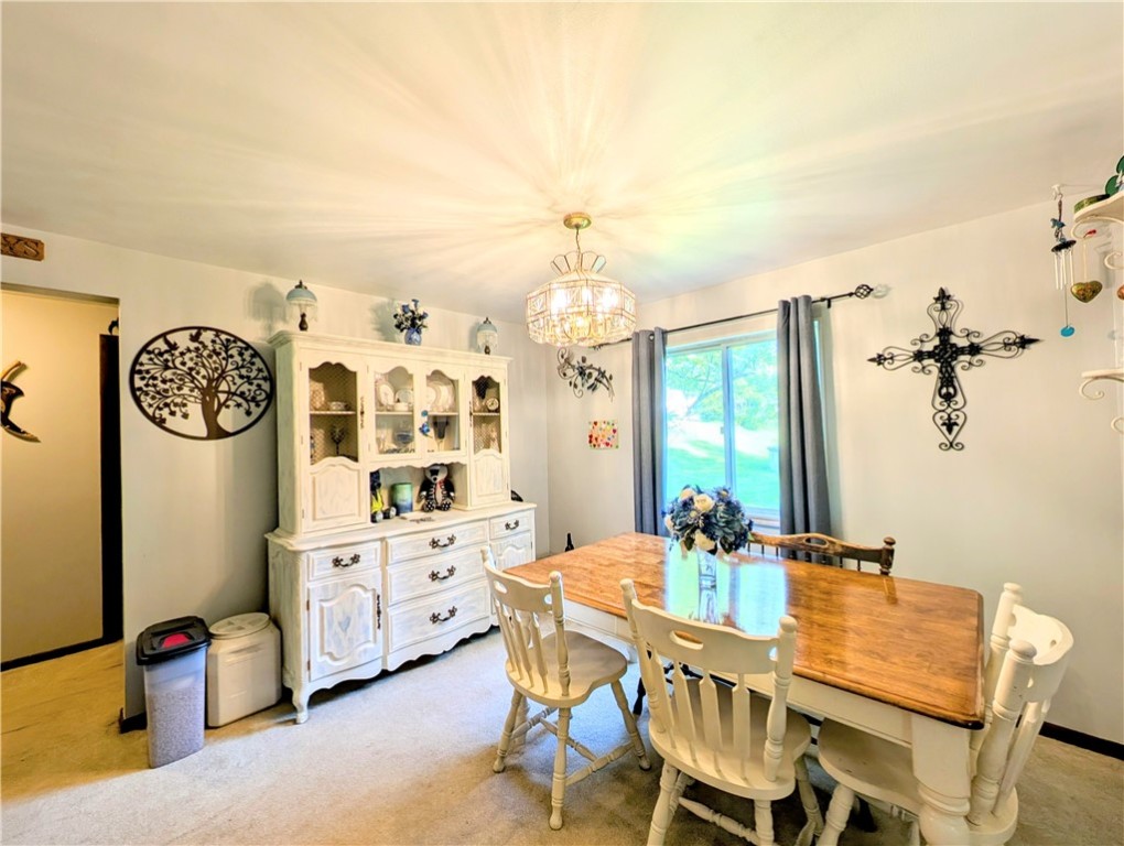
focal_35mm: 12
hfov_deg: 110.5
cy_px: 423
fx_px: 390
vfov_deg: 94.6
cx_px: 562
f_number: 1.95
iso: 58
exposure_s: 1/120
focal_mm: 2.23
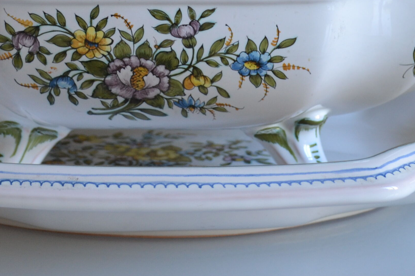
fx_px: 1671
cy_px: -68
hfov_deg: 14.1
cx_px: 137
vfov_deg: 9.3
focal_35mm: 145
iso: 400
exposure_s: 1/25
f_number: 5
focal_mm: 34
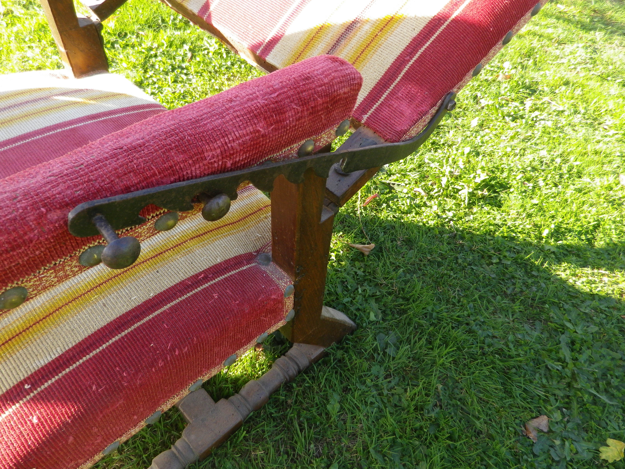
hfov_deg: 69.4
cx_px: 312
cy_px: 234
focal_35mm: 25
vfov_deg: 54.9
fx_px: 451
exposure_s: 1/100
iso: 80
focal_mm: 4.5
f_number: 3.5
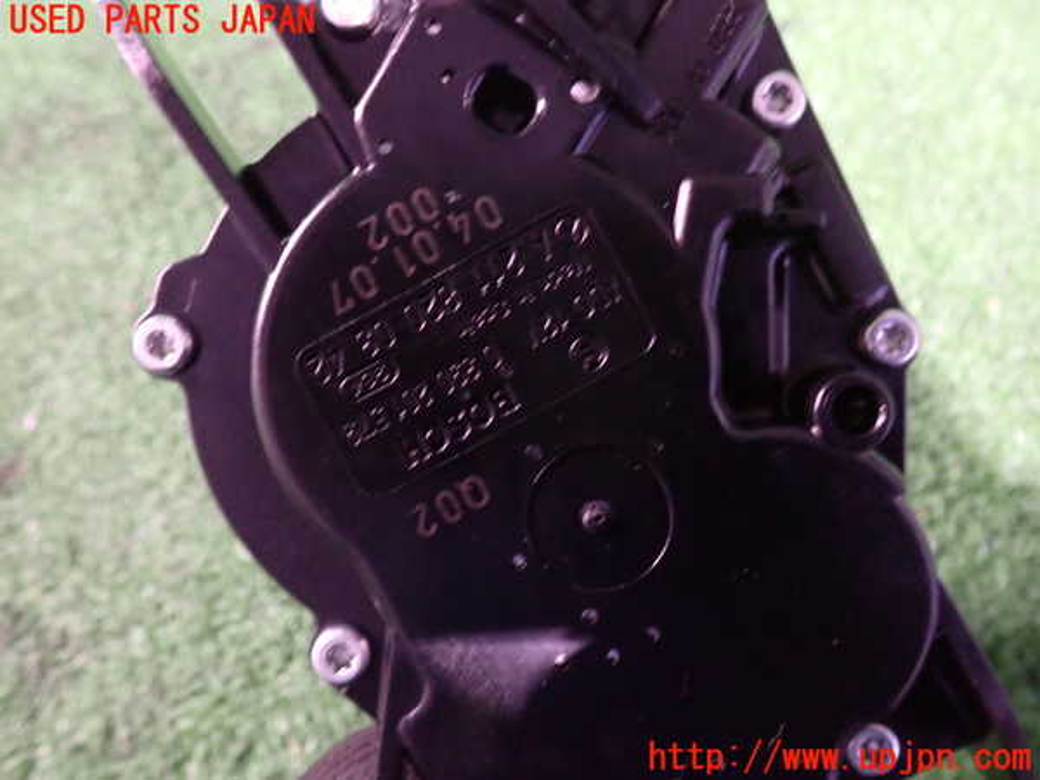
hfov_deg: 60.0
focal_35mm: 30
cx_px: 520
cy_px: 390
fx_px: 901
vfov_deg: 46.8
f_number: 2.3
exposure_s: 1/8
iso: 1000
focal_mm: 5.4
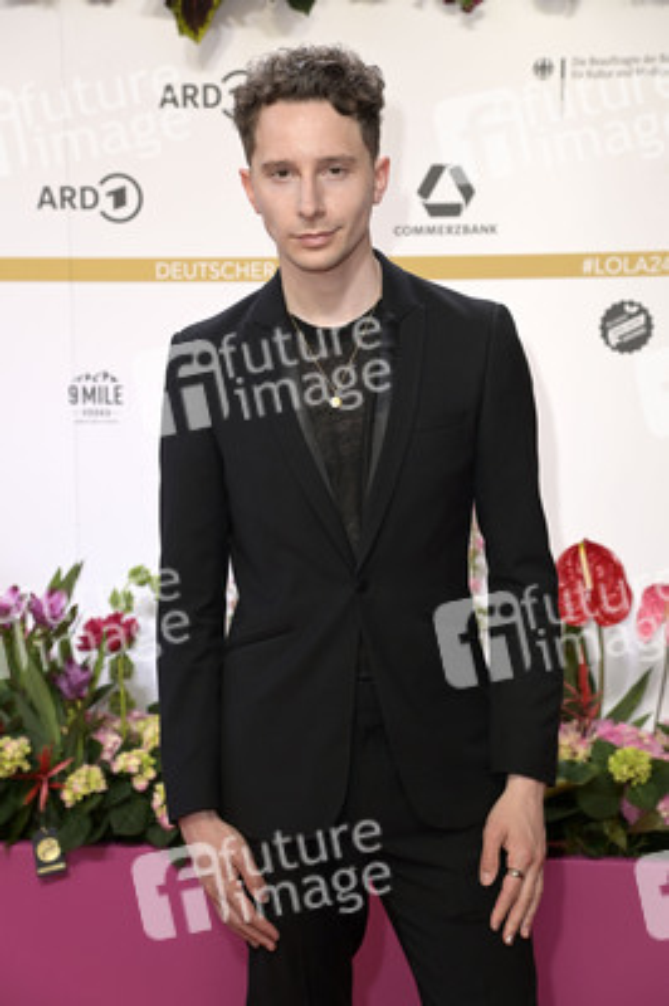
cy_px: 503
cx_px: 334
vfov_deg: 26.0
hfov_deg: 17.5
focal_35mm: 78
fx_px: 2178
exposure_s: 1/250
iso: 640
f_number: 5
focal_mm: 78
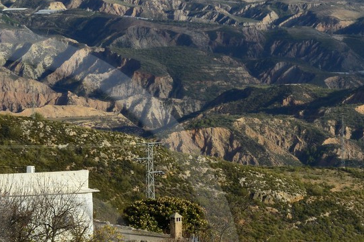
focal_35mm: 329
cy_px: 304
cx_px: -30
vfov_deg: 4.2
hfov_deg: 6.2
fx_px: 3323
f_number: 16
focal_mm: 112
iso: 200
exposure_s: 1/160
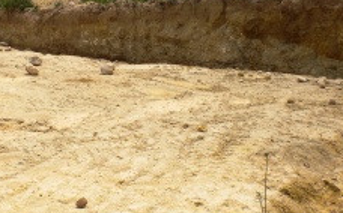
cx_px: 92
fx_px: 682
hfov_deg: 27.9
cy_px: 90
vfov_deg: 17.8
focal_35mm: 73
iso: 80
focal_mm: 6.3
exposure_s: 1/873
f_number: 4.6
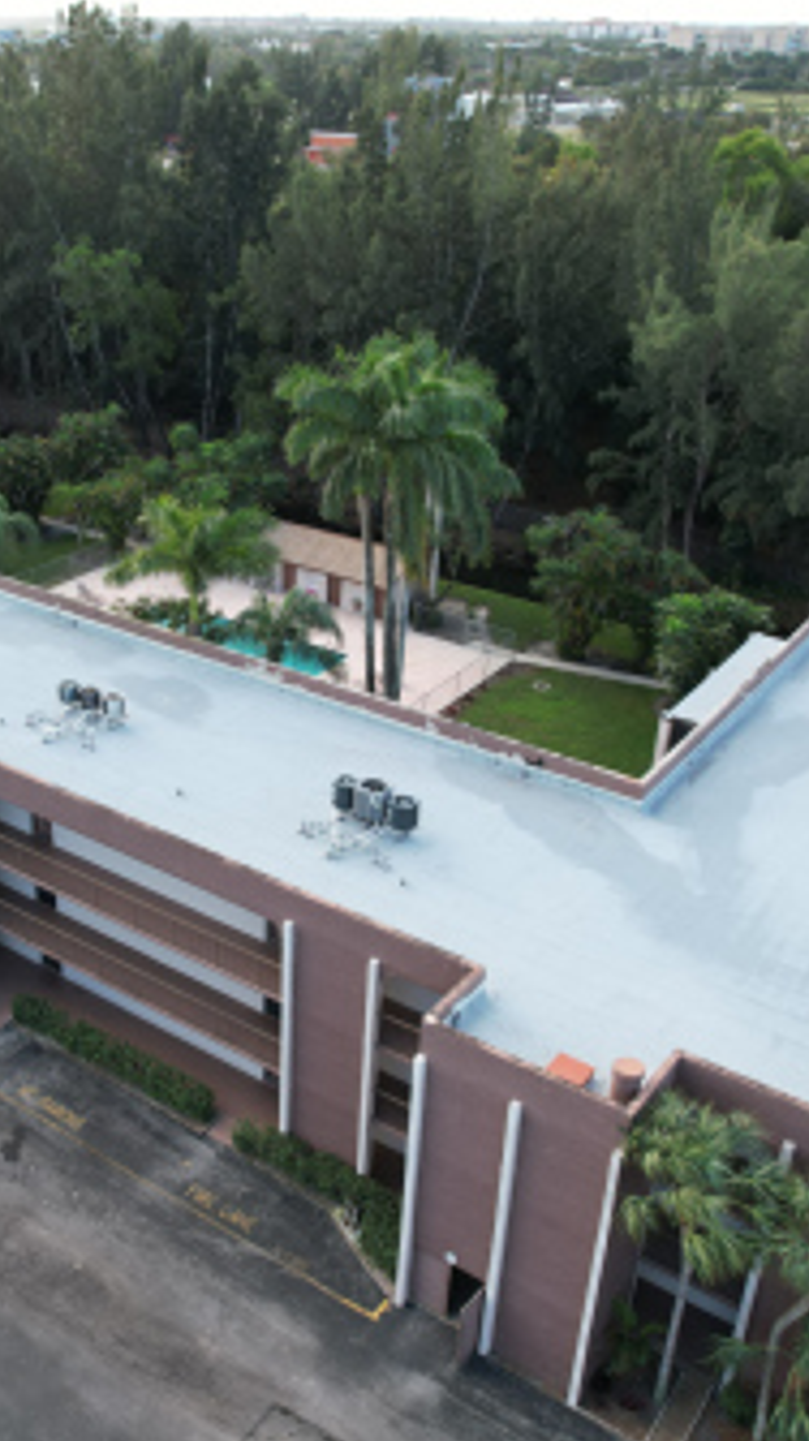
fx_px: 1337
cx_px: 226
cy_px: 725
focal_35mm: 35
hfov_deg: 33.2
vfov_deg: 56.7
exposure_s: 1/320
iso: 100
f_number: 2.8
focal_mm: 8.38
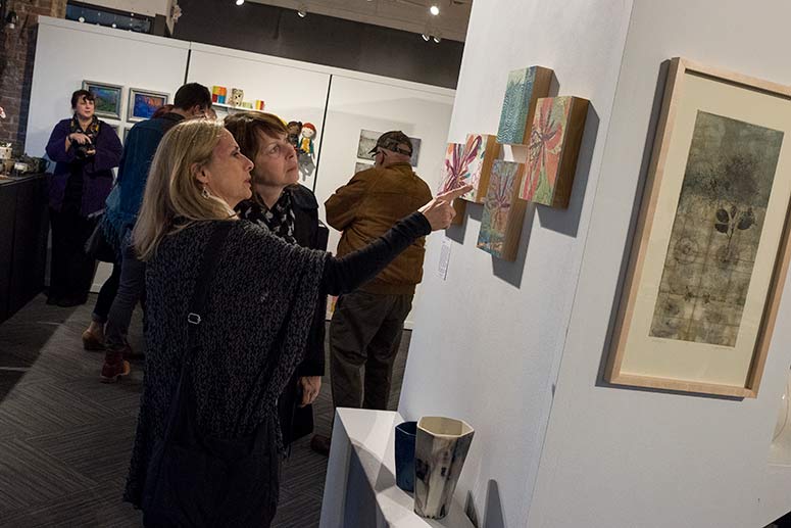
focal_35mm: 26
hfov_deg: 69.4
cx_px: 396
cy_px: 264
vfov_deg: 49.6
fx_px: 571
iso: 1250
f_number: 7.1
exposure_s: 1/125
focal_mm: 26
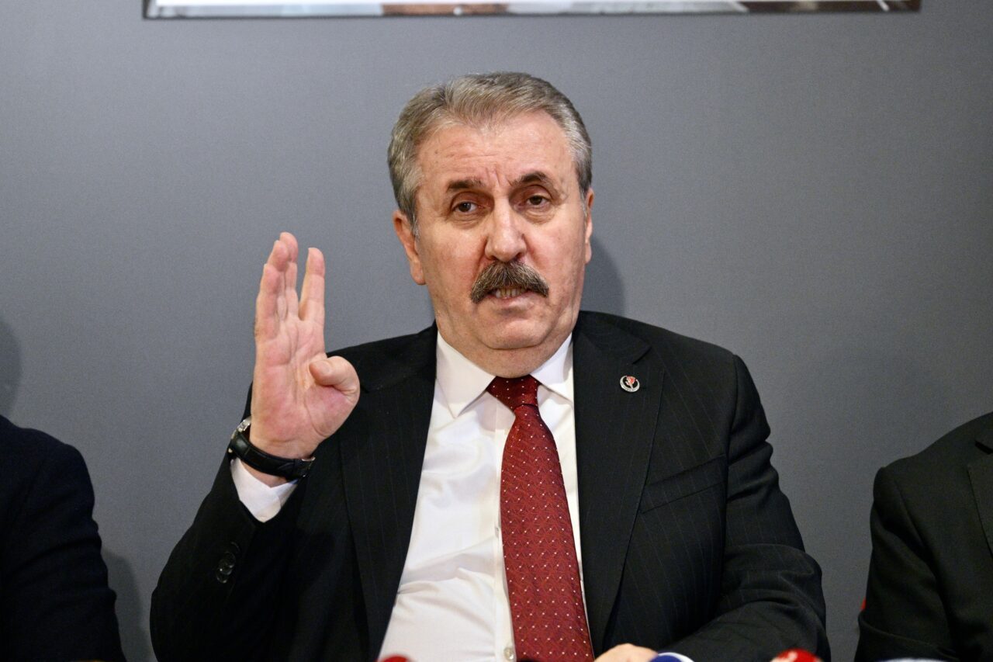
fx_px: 1930
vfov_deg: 19.5
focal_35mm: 70
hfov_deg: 28.8
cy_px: 331
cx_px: 496
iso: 6400
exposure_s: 1/400
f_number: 3.2
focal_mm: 70
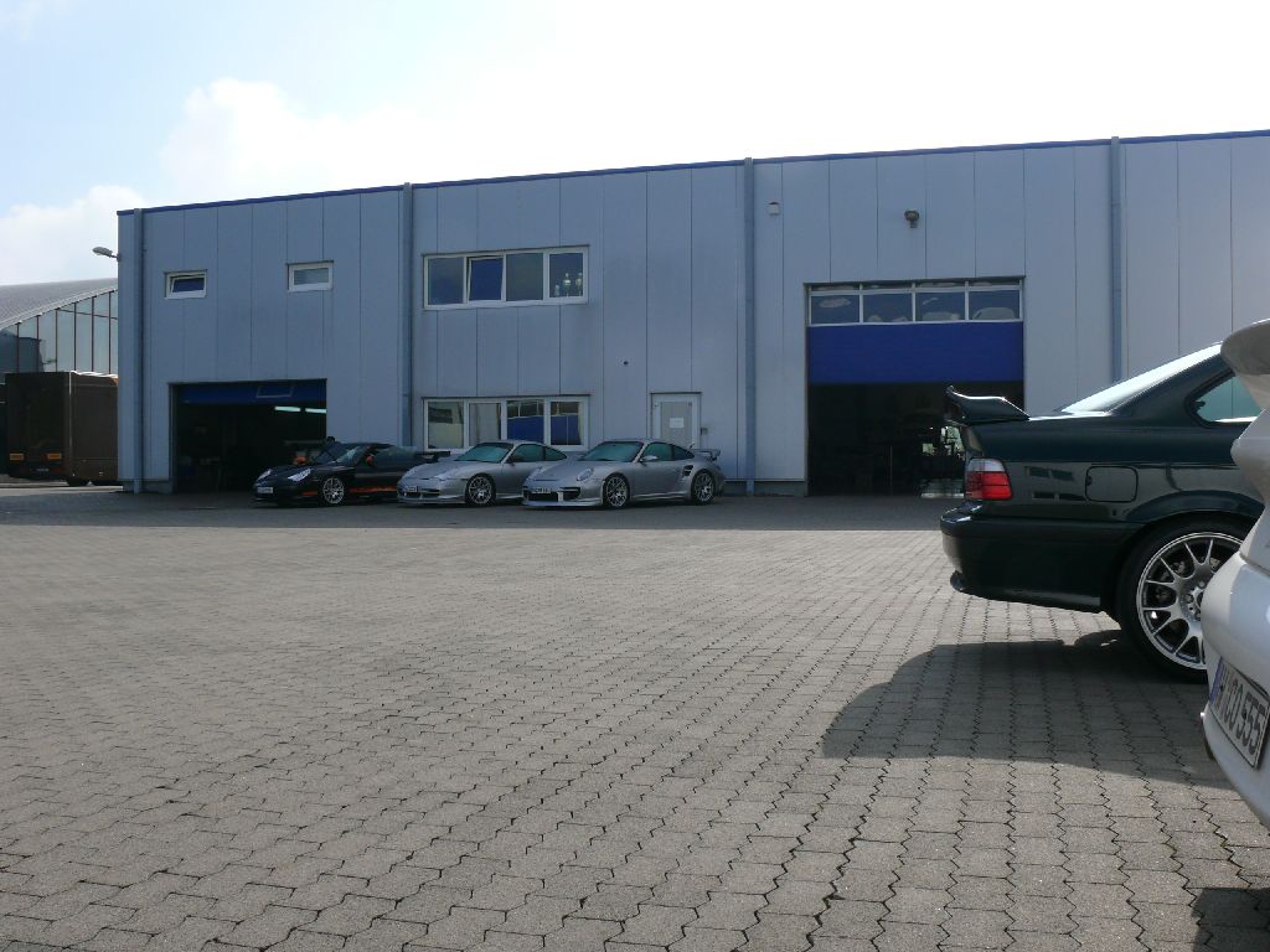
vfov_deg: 40.7
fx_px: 1284
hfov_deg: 52.6
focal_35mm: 35
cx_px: 635
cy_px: 476
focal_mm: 7.4
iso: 100
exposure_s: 1/400
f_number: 5.6
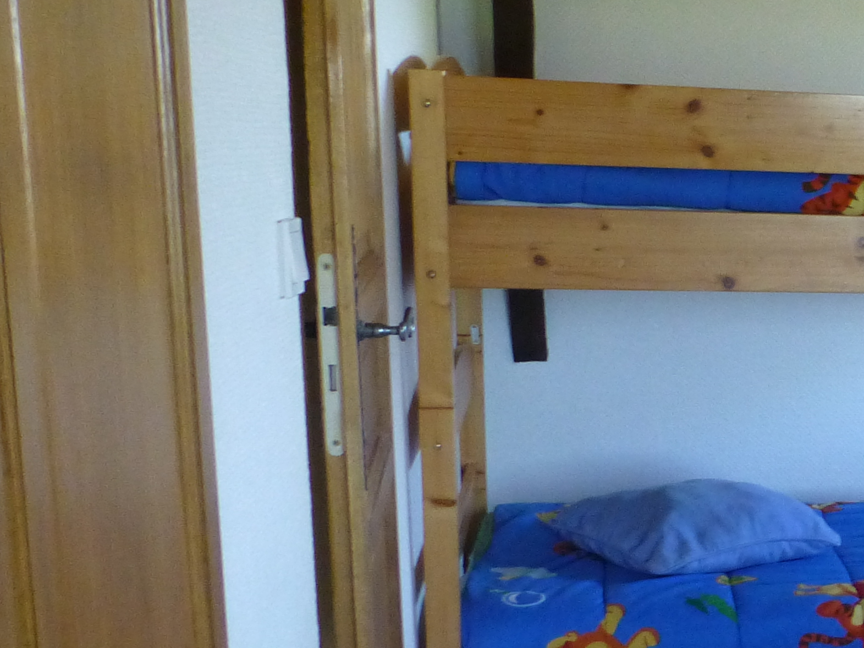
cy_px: 454
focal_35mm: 66
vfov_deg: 22.1
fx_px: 1647
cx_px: 1125
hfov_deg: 25.3
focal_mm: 4.3
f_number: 3.3
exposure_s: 1/20
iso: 400
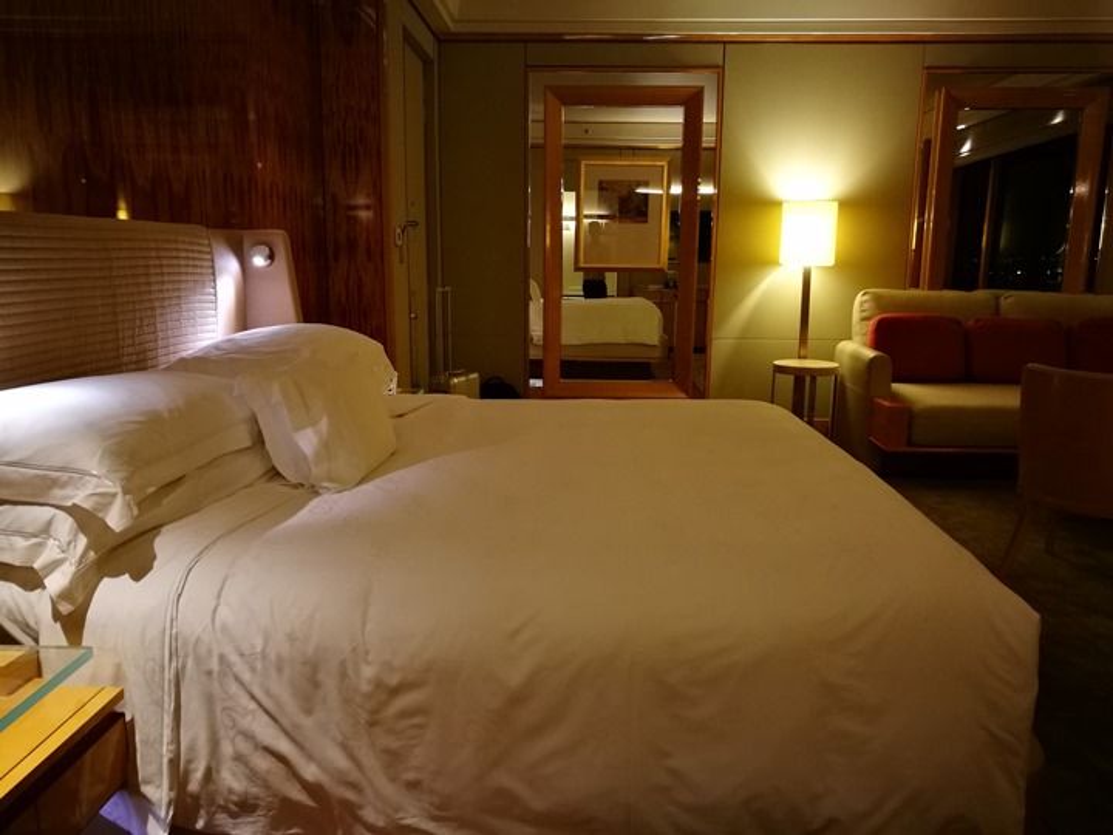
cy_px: 418
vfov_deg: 51.4
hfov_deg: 65.3
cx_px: 556
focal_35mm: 27
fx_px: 868
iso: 320
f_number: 2.2
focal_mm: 4.5
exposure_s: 1/25
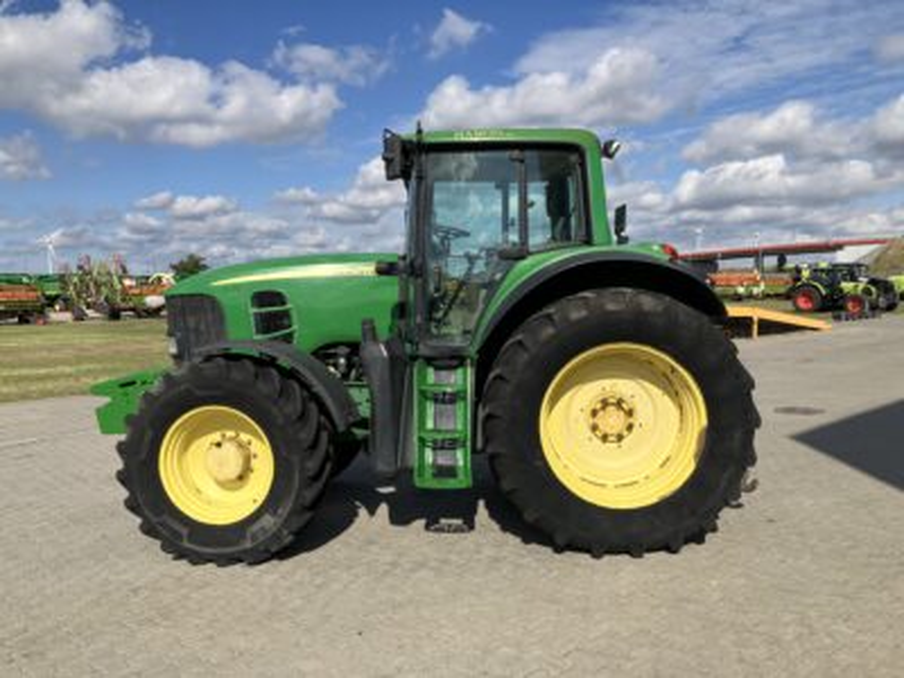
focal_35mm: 28
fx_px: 731
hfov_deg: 63.4
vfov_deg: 49.7
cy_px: 339
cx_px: 452
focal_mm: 3.99
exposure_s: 1/2558
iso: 32
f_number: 1.8
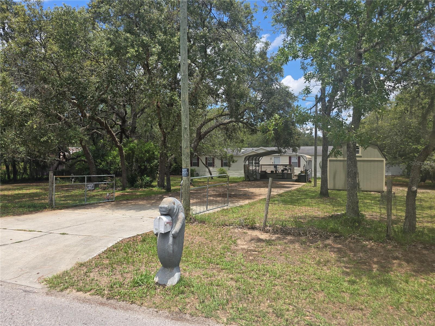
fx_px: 289
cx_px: 218
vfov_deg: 58.9
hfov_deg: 73.9
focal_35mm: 23
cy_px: 163
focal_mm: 6.3
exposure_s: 1/565
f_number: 1.7
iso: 12
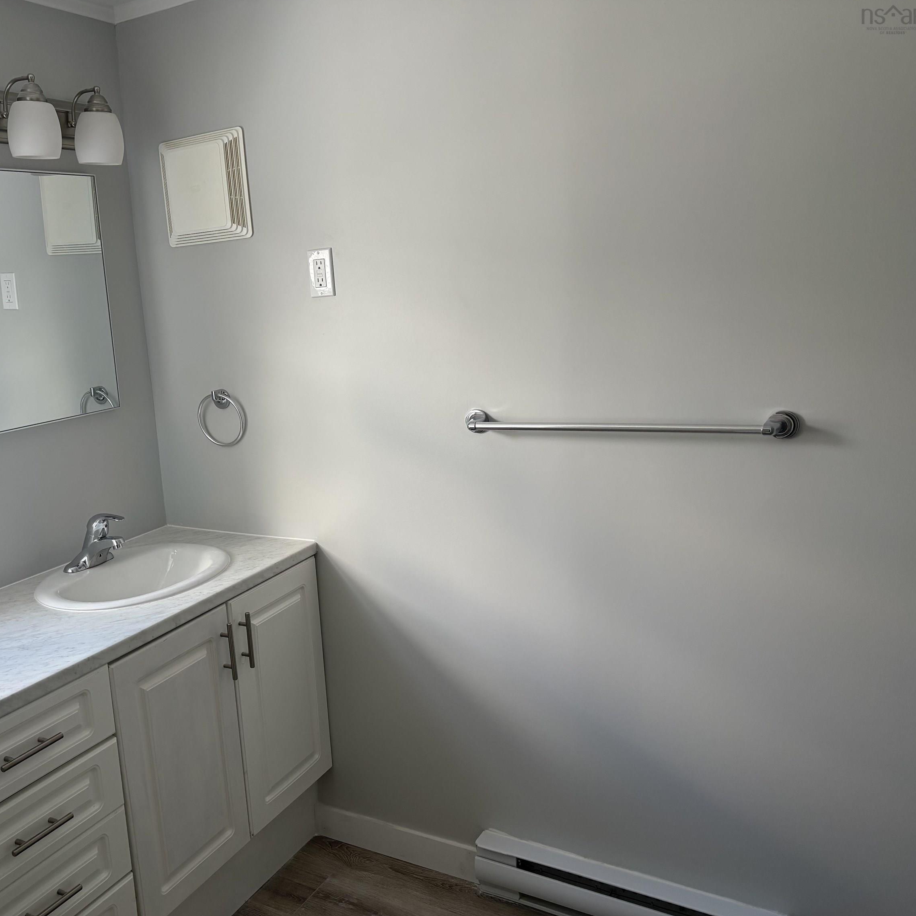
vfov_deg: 52.5
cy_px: 458
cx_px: 312
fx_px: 928
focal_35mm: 31
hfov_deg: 51.6
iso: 125
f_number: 1.6
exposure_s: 1/163
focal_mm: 5.96
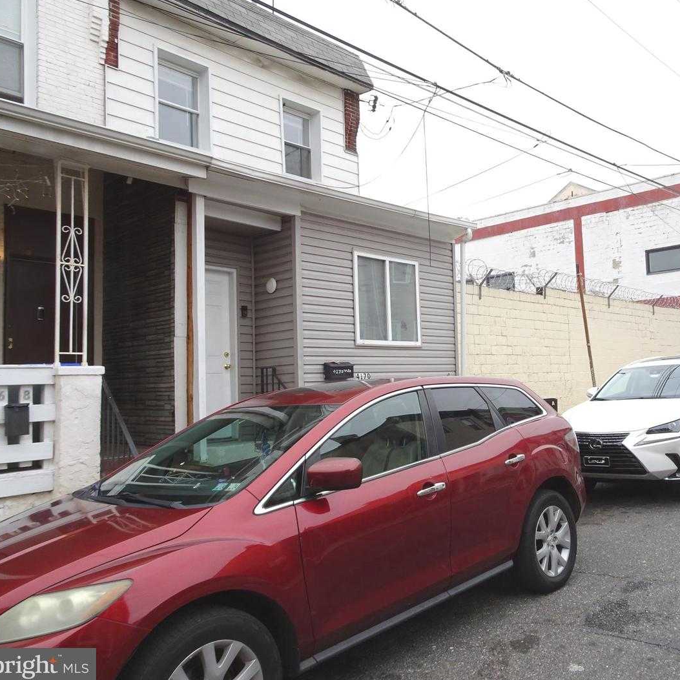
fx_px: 645
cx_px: 448
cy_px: 336
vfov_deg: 55.6
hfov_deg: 54.6
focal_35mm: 29
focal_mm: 4.1
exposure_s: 1/160
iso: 80
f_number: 3.5
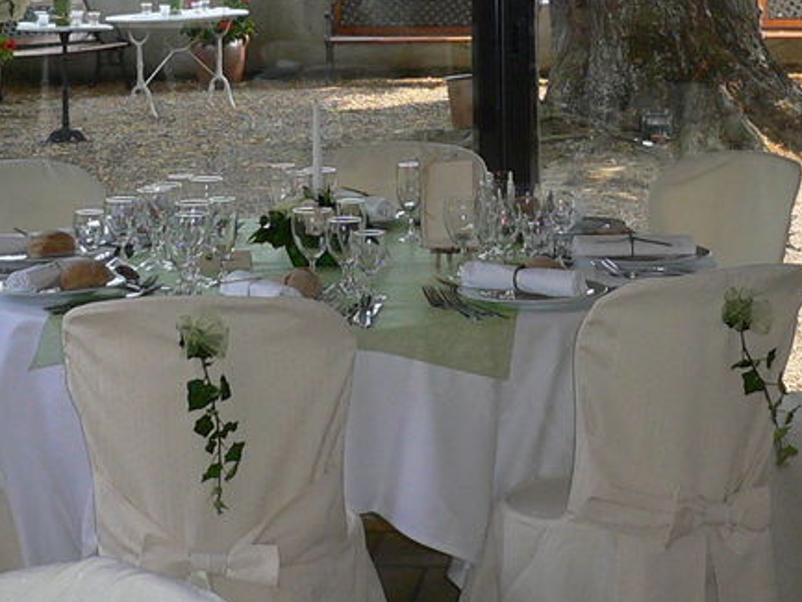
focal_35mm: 97
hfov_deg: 20.2
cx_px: 398
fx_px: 2248
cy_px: -50
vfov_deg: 14.9
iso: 100
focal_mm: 5.8
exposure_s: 1/320
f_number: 2.8
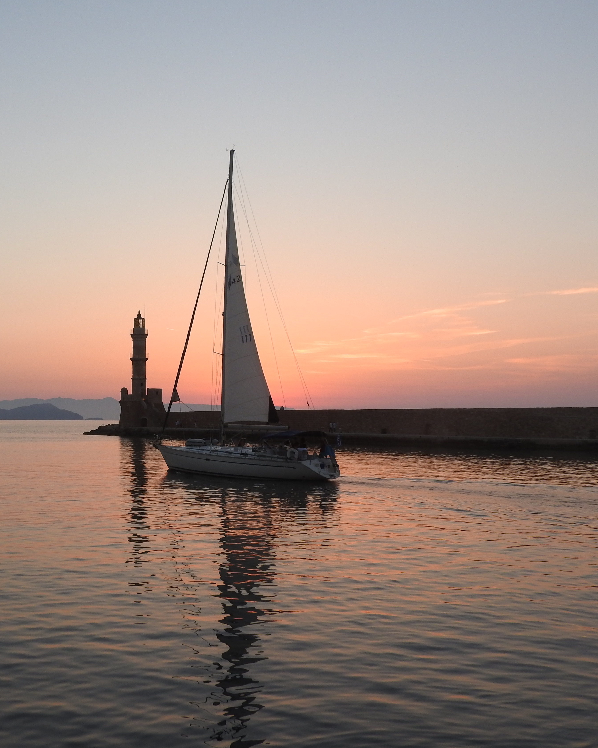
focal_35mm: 40
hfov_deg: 35.7
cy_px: 374
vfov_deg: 45.8
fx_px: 885
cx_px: 90
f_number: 3.5
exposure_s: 1/160
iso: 100
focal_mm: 5.4
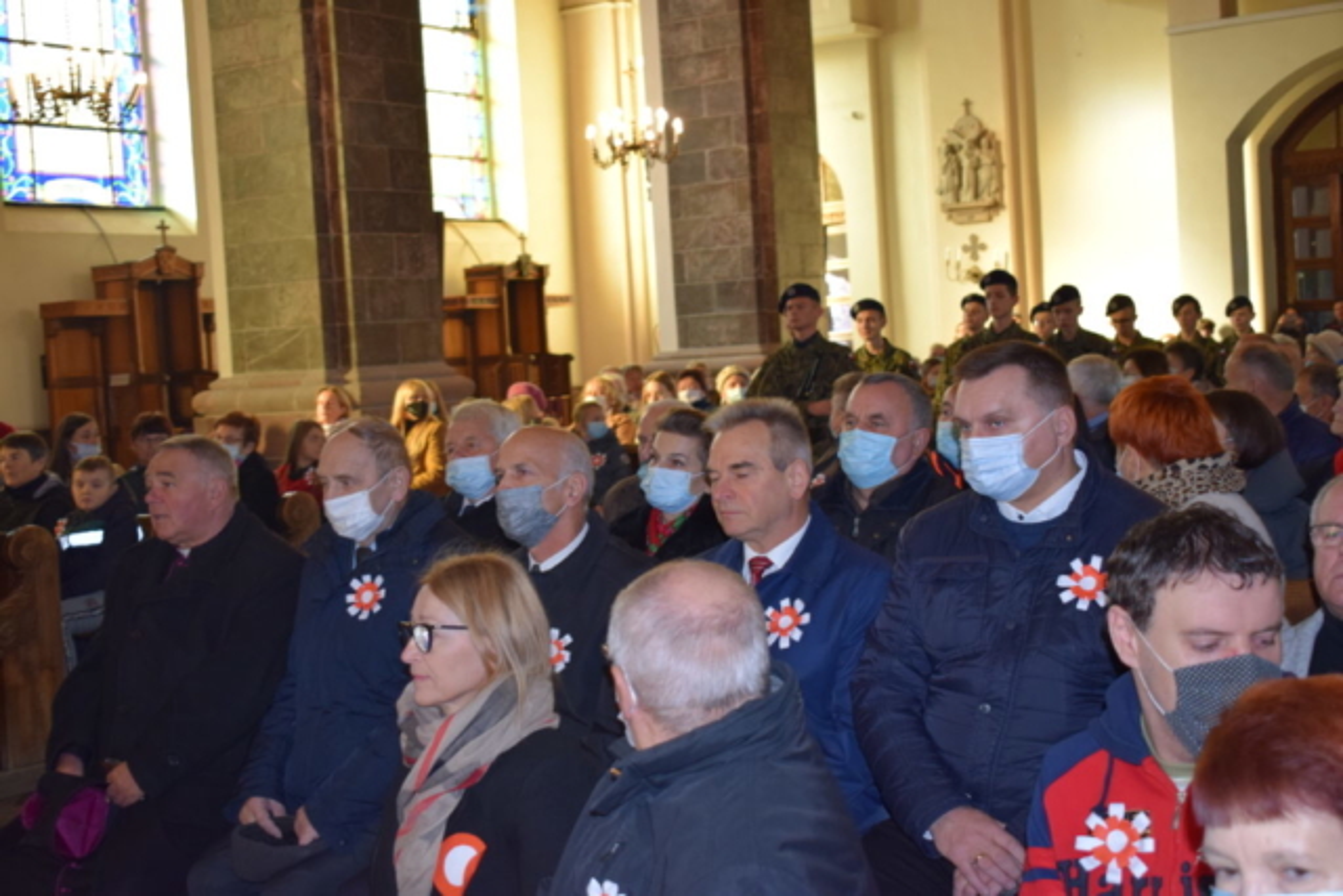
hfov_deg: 38.9
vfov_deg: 26.5
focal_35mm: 51
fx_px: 1903
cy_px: 448
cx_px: 672
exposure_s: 1/60
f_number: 4.5
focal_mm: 34
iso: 800
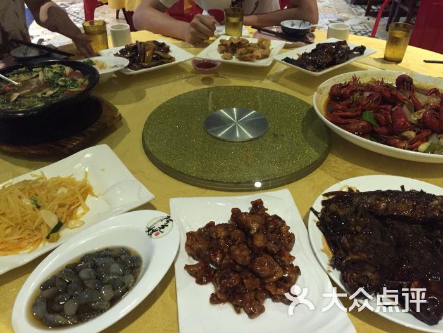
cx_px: 222
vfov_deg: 48.2
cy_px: 166
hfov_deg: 61.7
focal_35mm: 29
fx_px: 371
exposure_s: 1/15
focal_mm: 4.15
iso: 250
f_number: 2.2
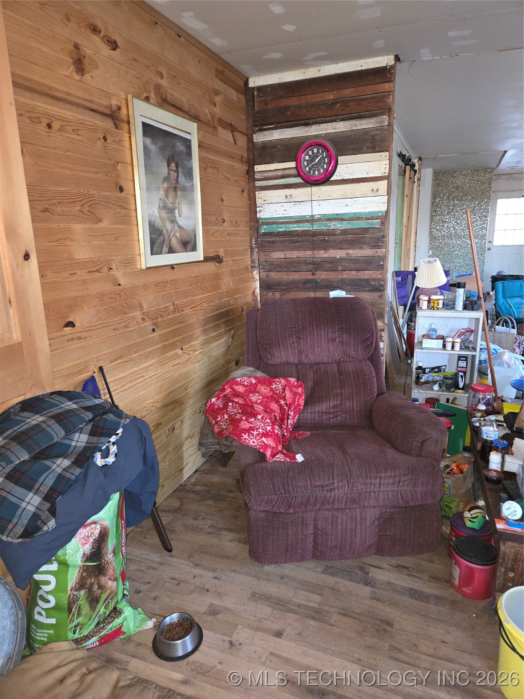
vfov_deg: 73.9
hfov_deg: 58.9
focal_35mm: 23
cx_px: 262
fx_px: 464
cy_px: 350
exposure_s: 1/12
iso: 200
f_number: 1.8
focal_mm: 5.4
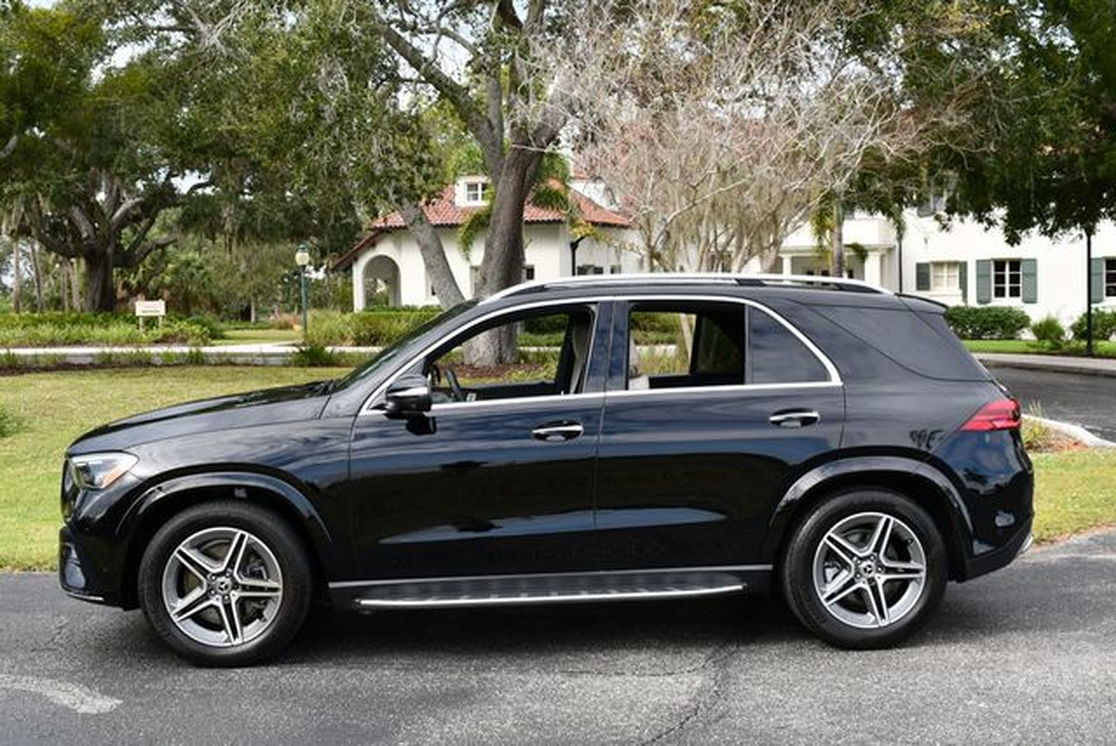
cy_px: 373
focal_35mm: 46
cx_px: 558
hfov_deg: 42.7
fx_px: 1427
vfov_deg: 29.3
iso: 200
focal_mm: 23
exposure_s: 1/250
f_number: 7.1
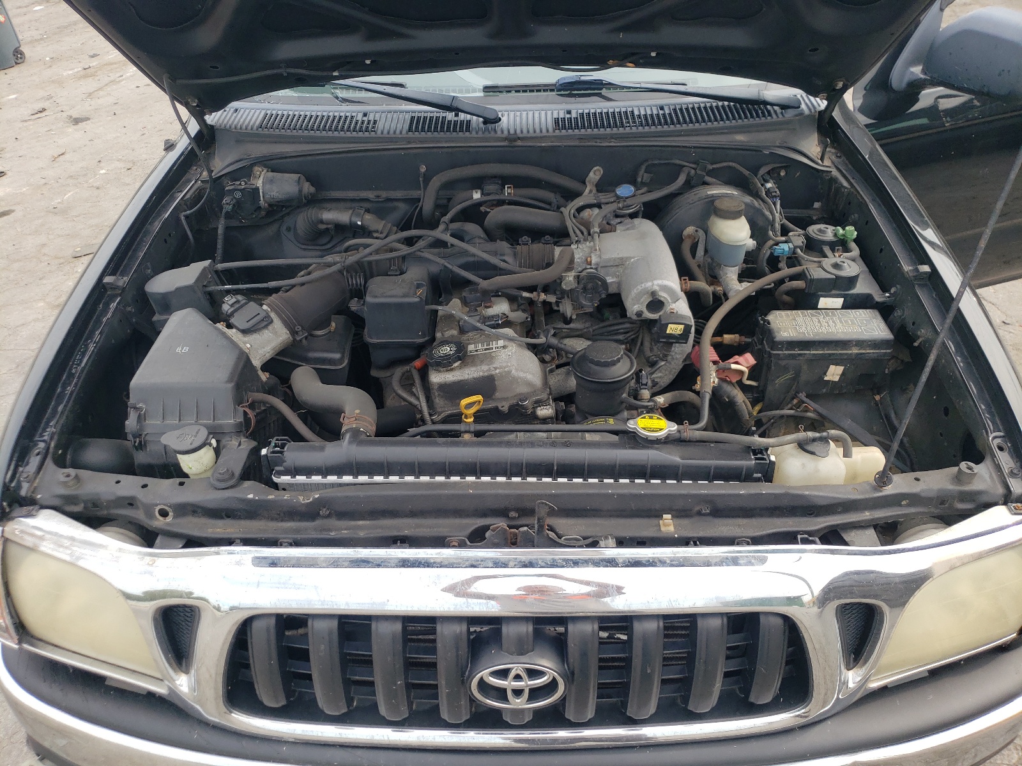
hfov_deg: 67.3
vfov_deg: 53.1
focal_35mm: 26
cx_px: 511
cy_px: 383
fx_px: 768
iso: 50
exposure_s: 1/769
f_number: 1.5
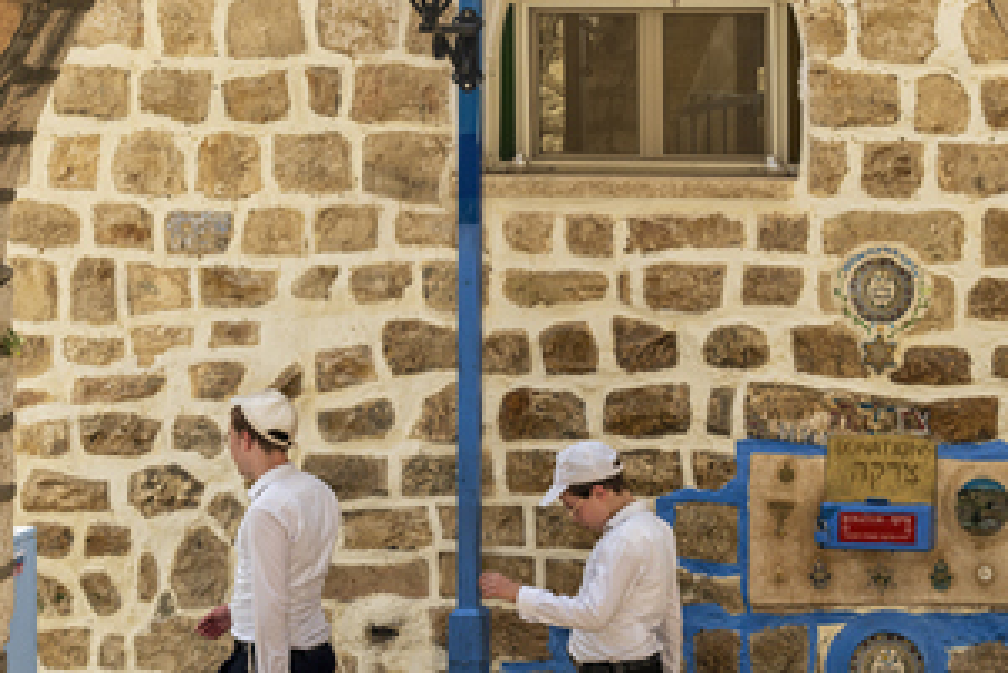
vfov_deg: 15.3
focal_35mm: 89
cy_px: 457
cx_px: 315
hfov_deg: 22.7
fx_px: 2493
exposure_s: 1/200
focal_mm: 37
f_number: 7.1
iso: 100
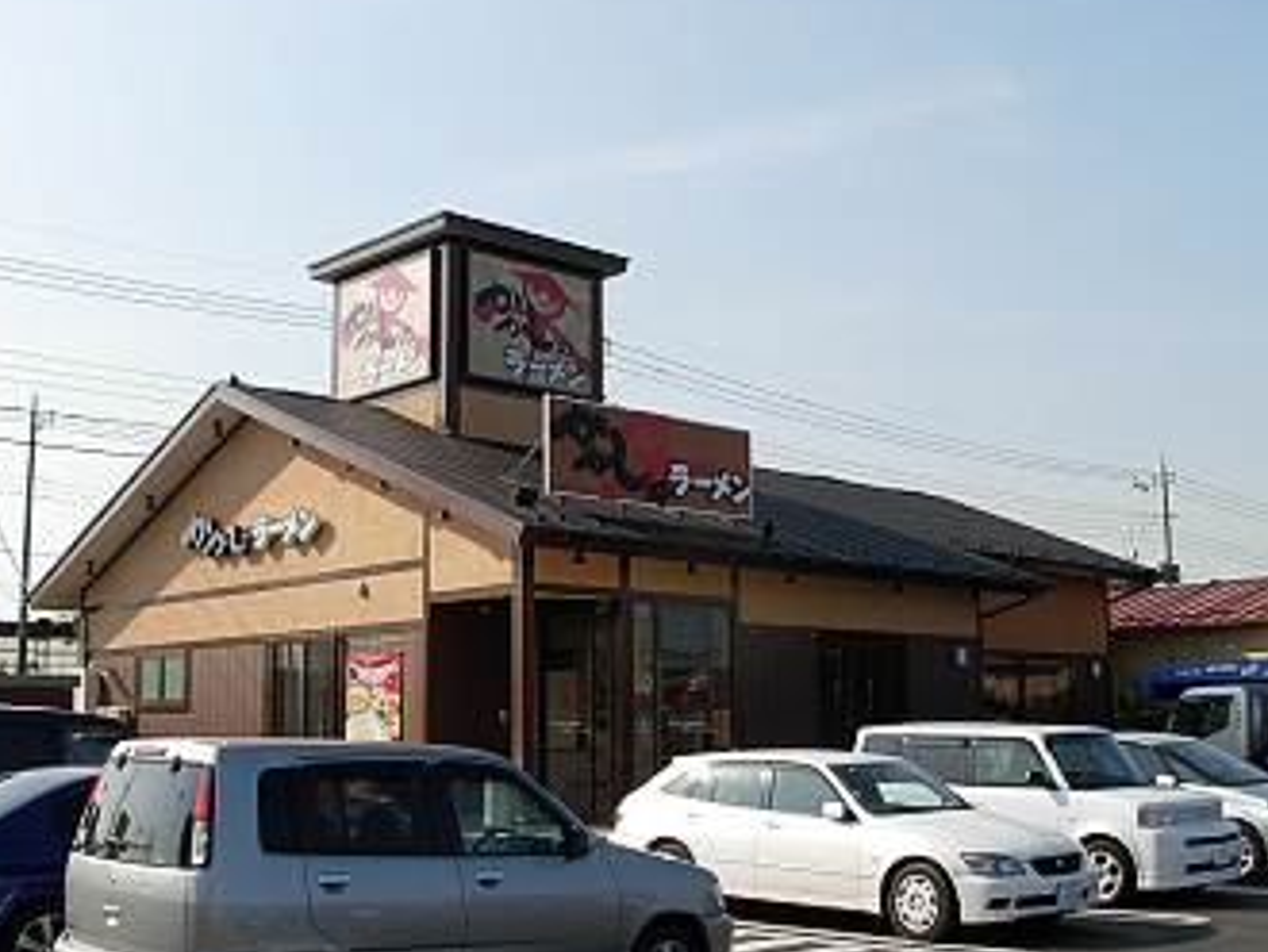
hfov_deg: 41.2
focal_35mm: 46
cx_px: 596
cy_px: 518
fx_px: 1686
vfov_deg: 31.5
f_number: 4.9
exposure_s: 1/430
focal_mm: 6.3
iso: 79
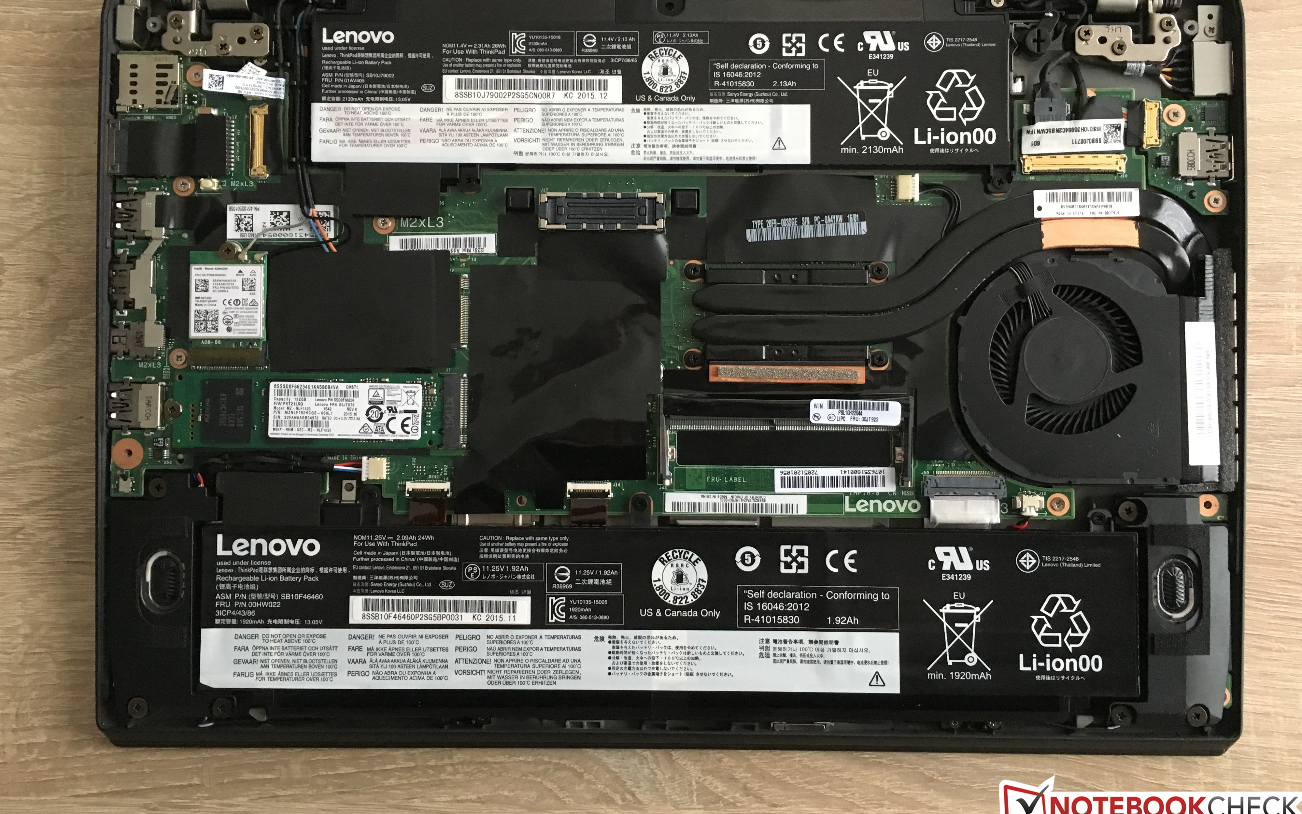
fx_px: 1100
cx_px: 654
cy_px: 358
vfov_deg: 40.5
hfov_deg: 61.2
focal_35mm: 31
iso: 200
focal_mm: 4.15
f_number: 2.2
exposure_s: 1/17
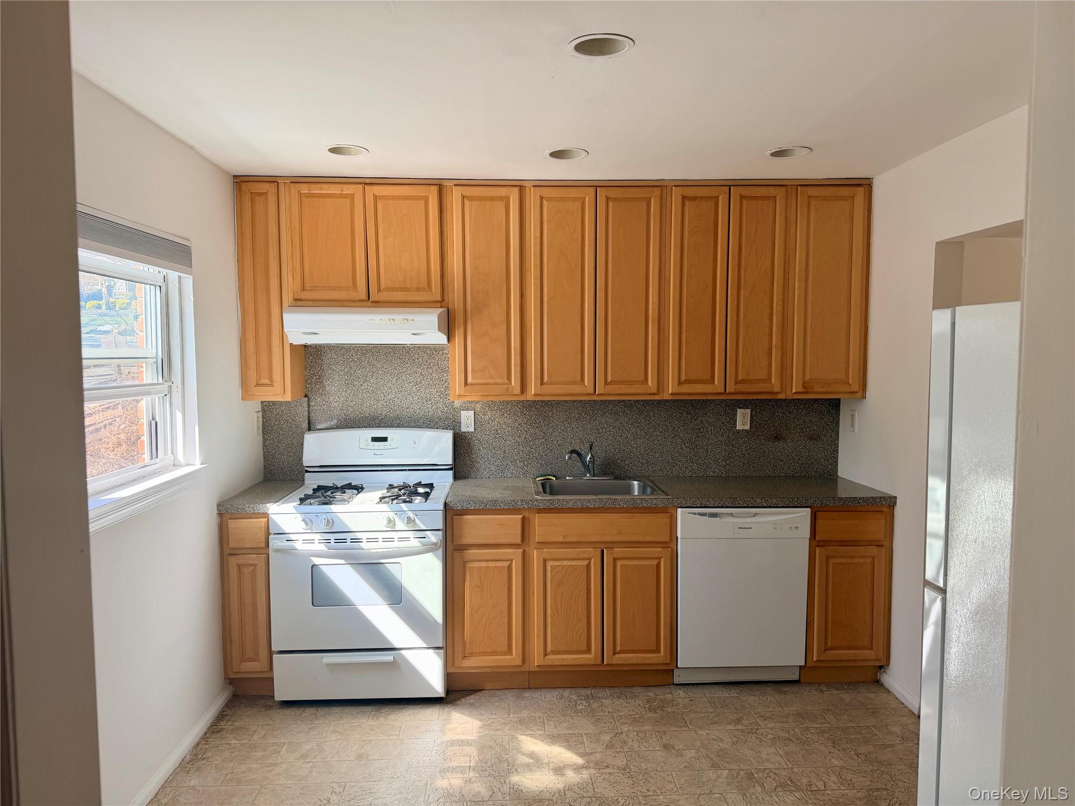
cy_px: 403
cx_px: 538
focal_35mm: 24
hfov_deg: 71.6
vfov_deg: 56.8
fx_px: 745
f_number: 1.78
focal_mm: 6.76
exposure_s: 1/178
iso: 80
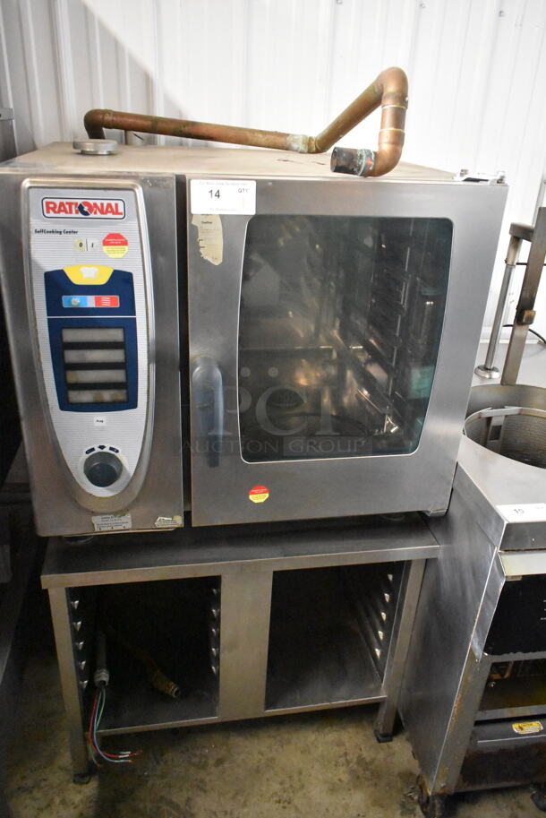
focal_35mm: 27
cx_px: 273
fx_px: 613
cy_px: 409
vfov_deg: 67.3
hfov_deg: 48.0
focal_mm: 18
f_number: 3.5
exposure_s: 1/125
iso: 12800
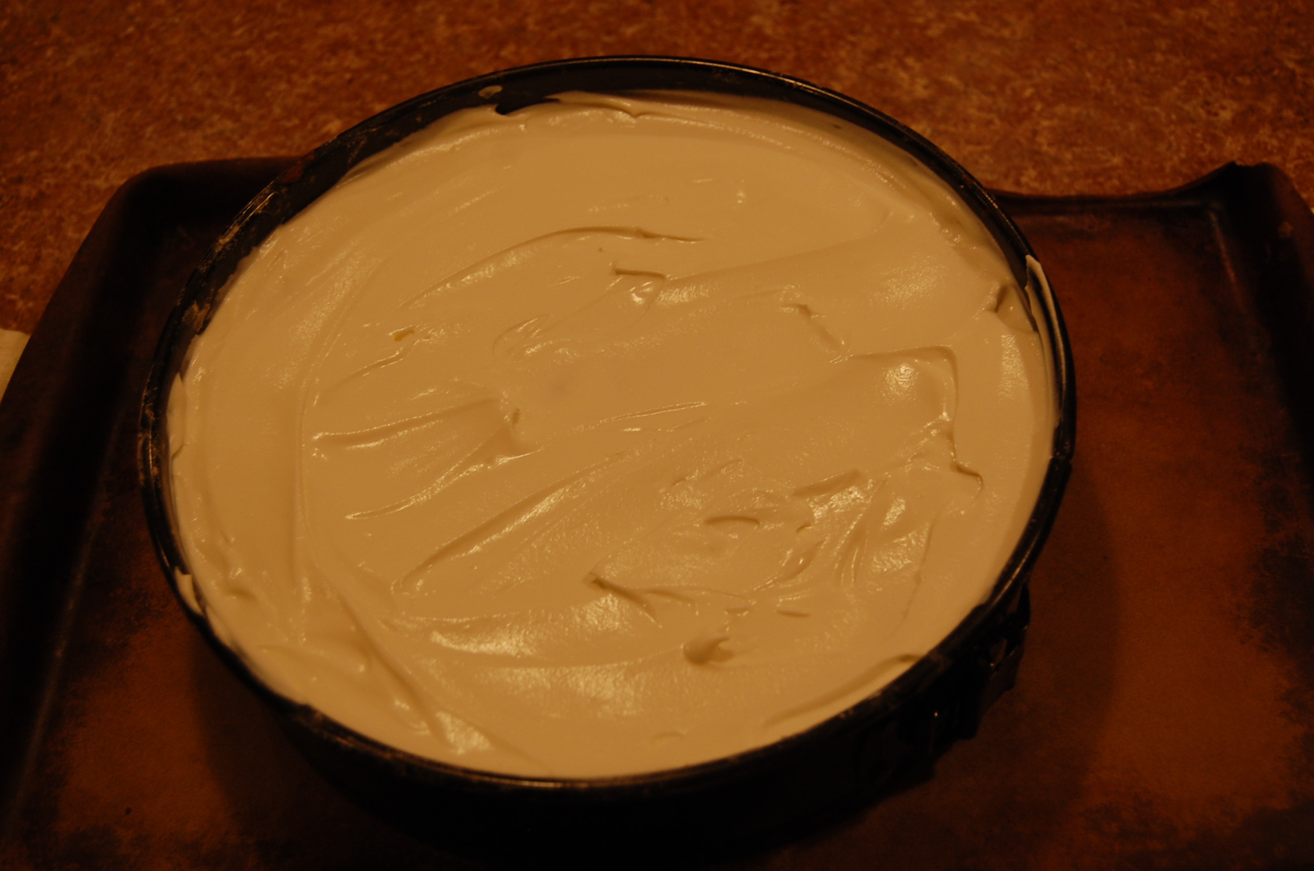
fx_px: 1421
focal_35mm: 39
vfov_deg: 34.1
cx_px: 657
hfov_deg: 49.6
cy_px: 436
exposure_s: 1/80
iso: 400
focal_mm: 26
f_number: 4.5
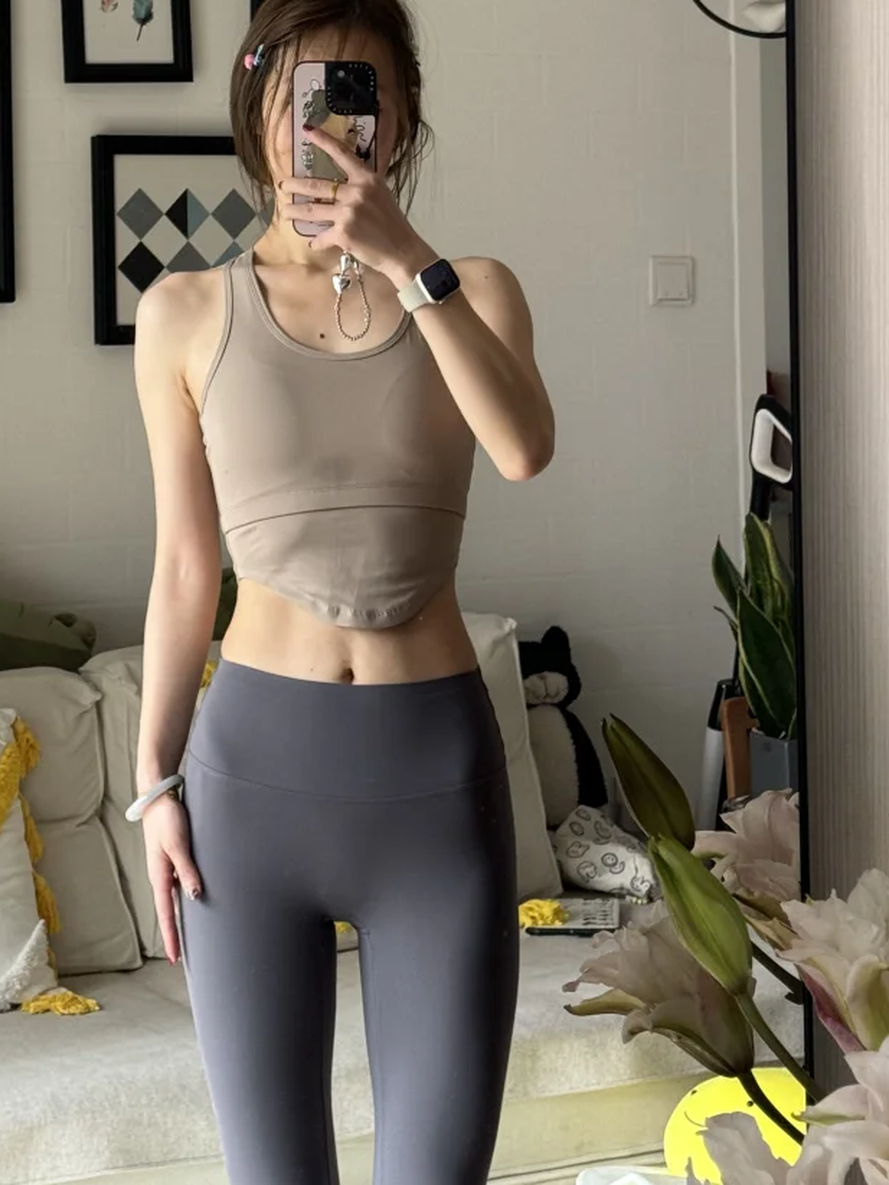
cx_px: 349
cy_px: 150
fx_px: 2877
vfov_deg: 22.8
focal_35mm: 84
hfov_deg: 17.5
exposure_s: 1/60
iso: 125
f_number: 1.78
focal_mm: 6.76
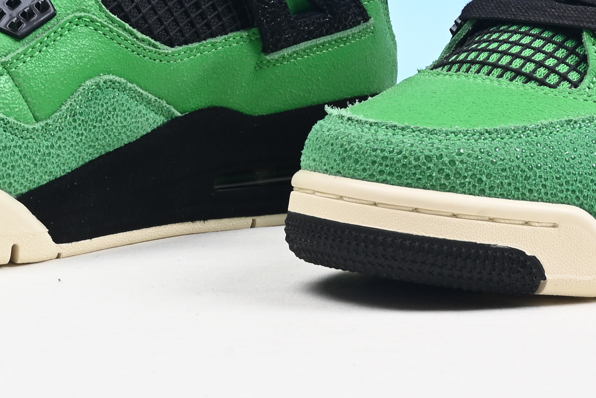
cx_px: 379
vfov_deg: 9.5
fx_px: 2318
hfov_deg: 14.6
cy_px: -210
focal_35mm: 140
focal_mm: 40
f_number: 16
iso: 100
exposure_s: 1/2
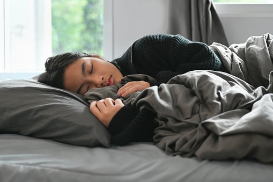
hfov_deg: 39.6
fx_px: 379
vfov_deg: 27.0
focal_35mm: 50
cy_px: 91
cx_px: 136
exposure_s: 1/200
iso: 400
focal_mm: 50
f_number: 2.8
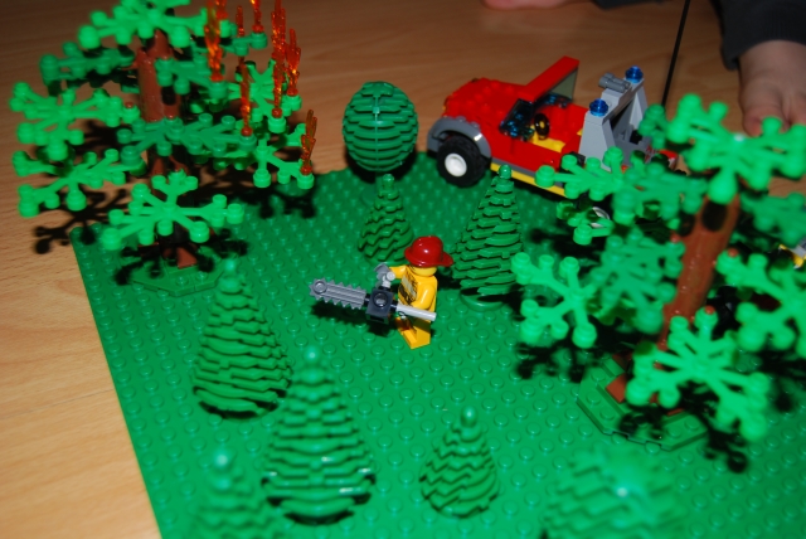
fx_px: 874
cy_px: 270
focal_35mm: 39
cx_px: 403
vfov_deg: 34.3
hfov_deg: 49.5
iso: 100
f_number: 4
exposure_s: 1/125
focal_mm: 26
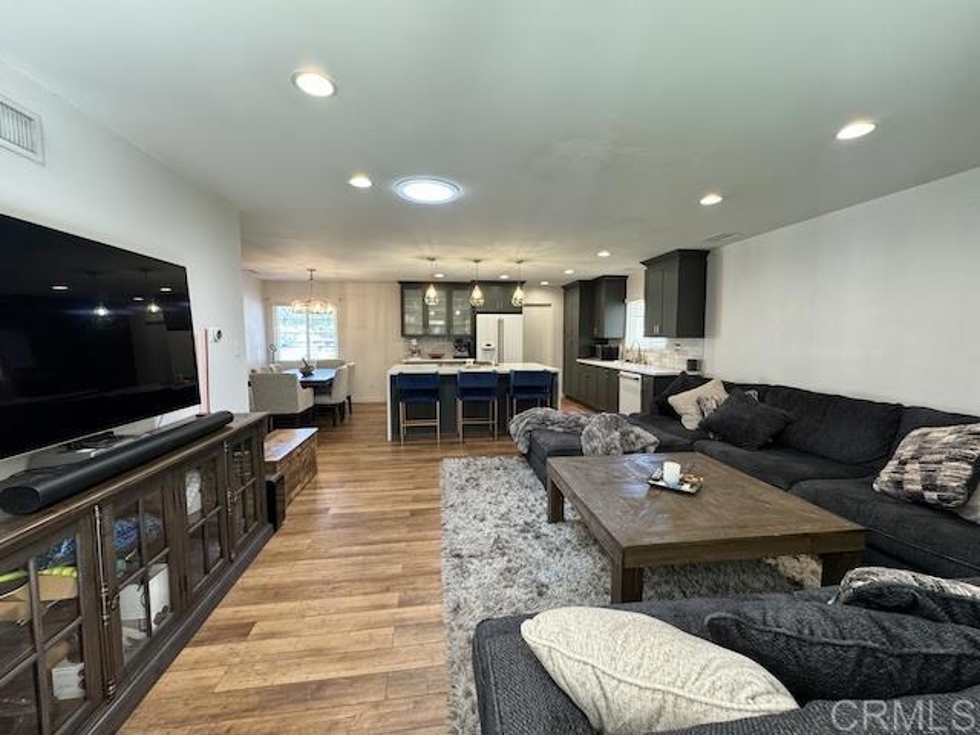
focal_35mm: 14
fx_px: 396
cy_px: 368
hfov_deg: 102.1
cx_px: 490
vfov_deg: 85.7
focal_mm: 2.22
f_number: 2.2
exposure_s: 1/60
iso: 160
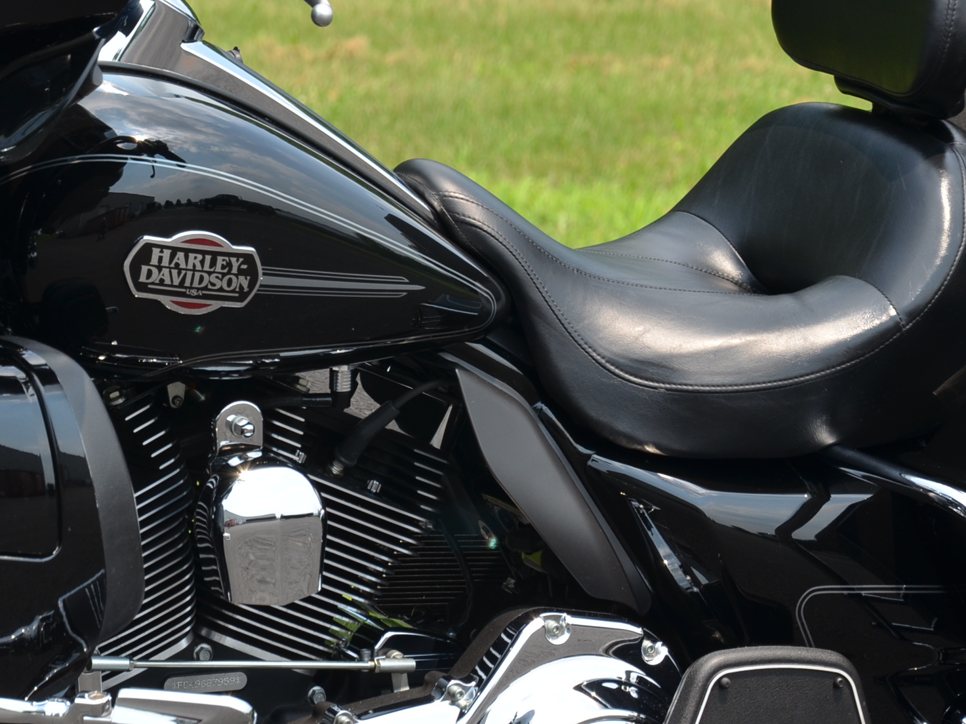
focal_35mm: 253
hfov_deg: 7.8
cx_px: 359
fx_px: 7055
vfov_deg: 5.9
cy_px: 486
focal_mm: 105
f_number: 8
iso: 200
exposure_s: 1/250
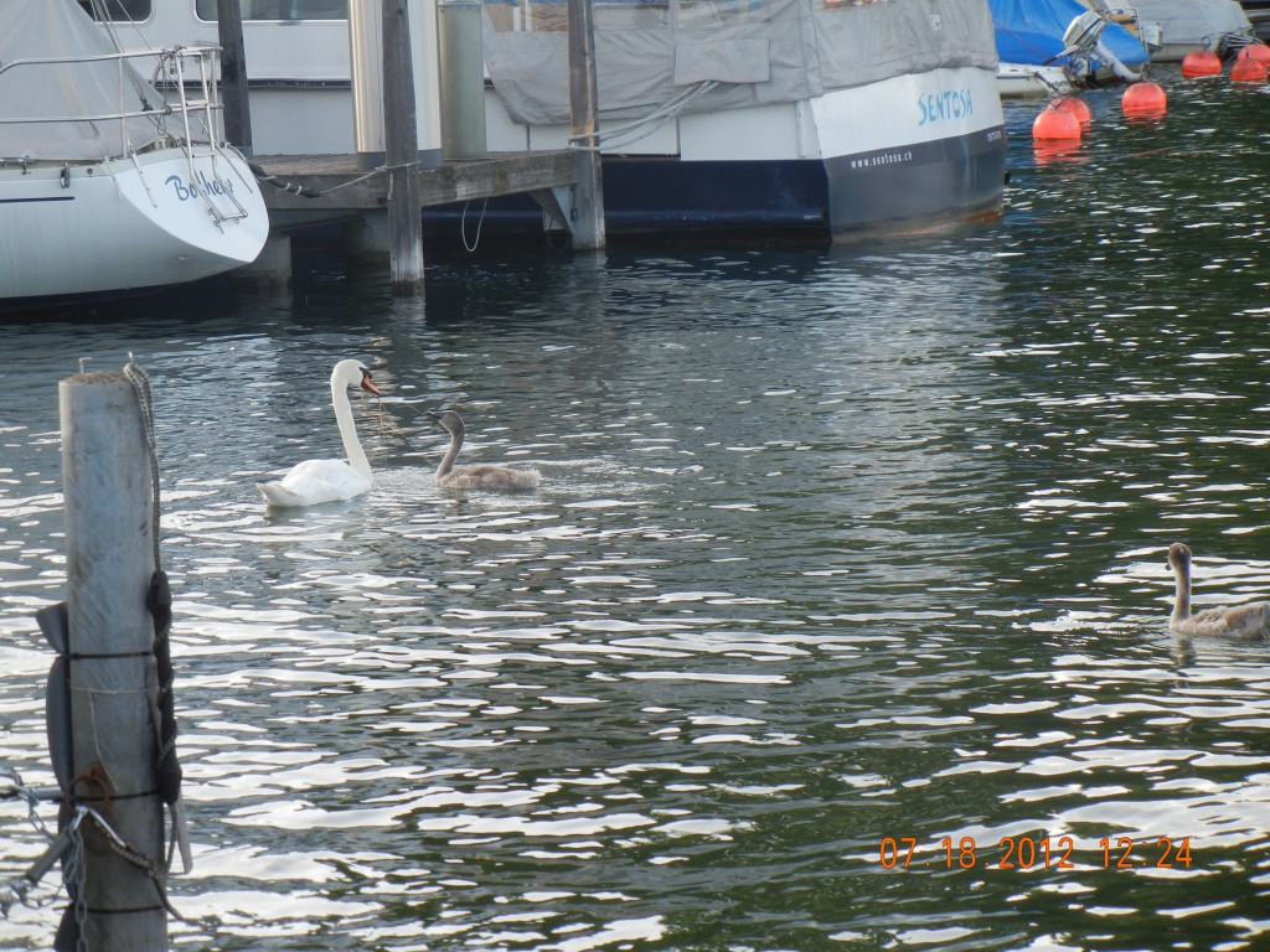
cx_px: 635
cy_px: 476
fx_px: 5577
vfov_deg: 9.8
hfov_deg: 13.0
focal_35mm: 152
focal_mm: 27.4
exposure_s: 1/138
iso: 160
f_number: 4.6
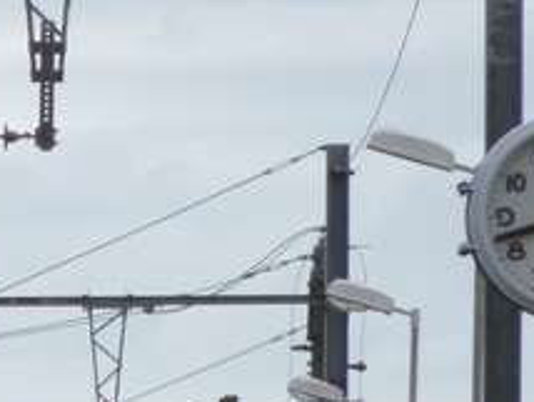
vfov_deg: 2.1
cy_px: 634
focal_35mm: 695
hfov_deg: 2.8
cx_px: -72
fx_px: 10733
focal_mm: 34.6
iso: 250
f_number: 5.8
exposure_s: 1/100
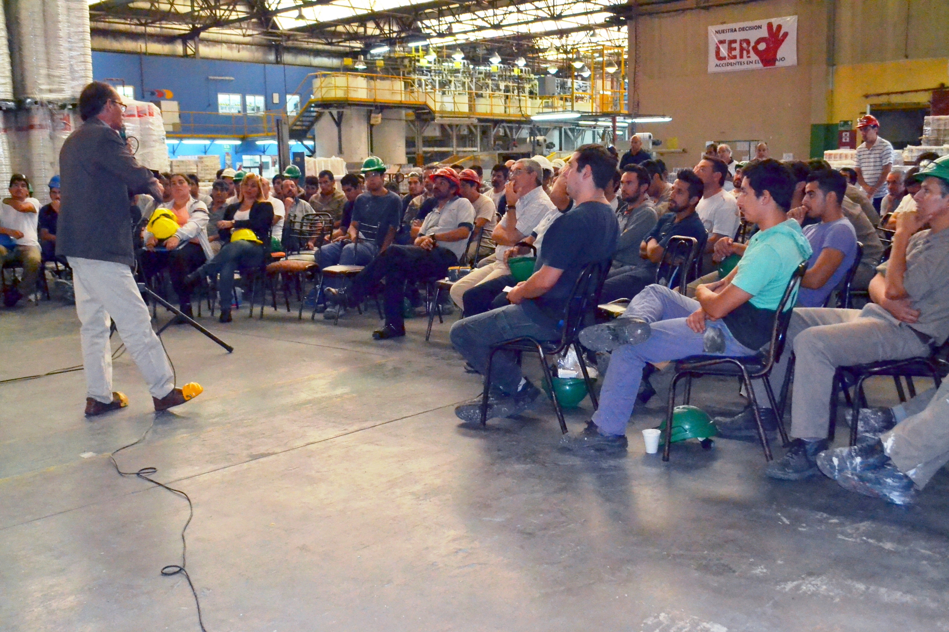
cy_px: 316
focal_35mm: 36
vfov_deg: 36.9
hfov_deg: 53.1
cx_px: 474
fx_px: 949
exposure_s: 1/200
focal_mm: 24
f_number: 6.3
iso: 3200
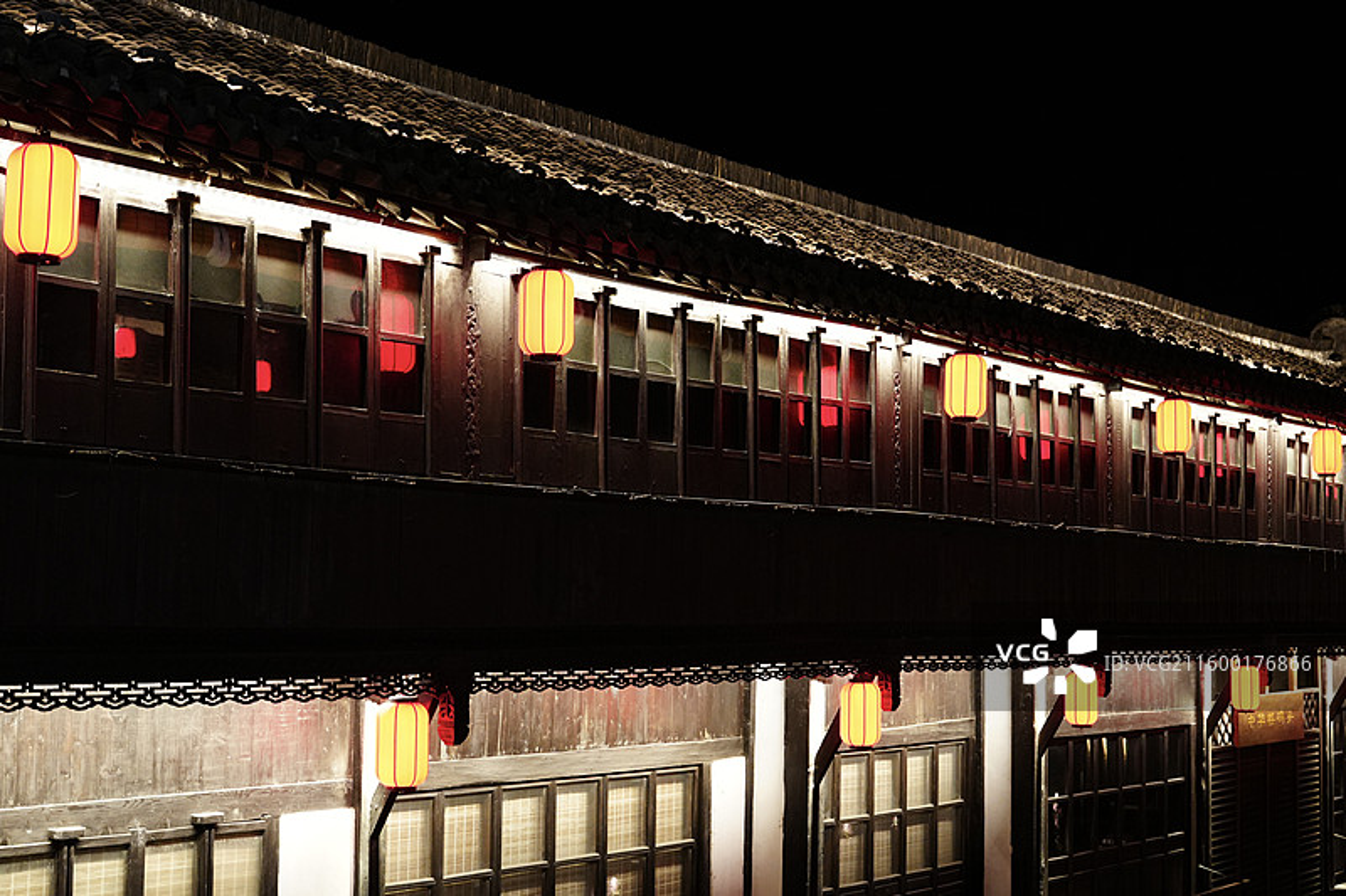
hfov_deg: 41.9
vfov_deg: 28.6
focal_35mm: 47
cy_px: 448
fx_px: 1757
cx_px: 673
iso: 2500
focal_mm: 47
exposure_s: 1/50
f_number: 4
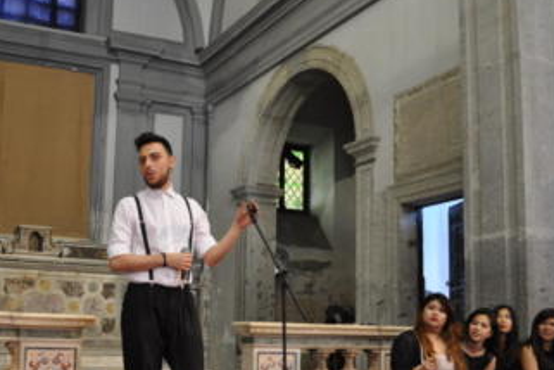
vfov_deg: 31.6
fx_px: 646
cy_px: 249
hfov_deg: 45.6
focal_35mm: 42
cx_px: 179
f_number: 3.5
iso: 400
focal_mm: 18
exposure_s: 1/8
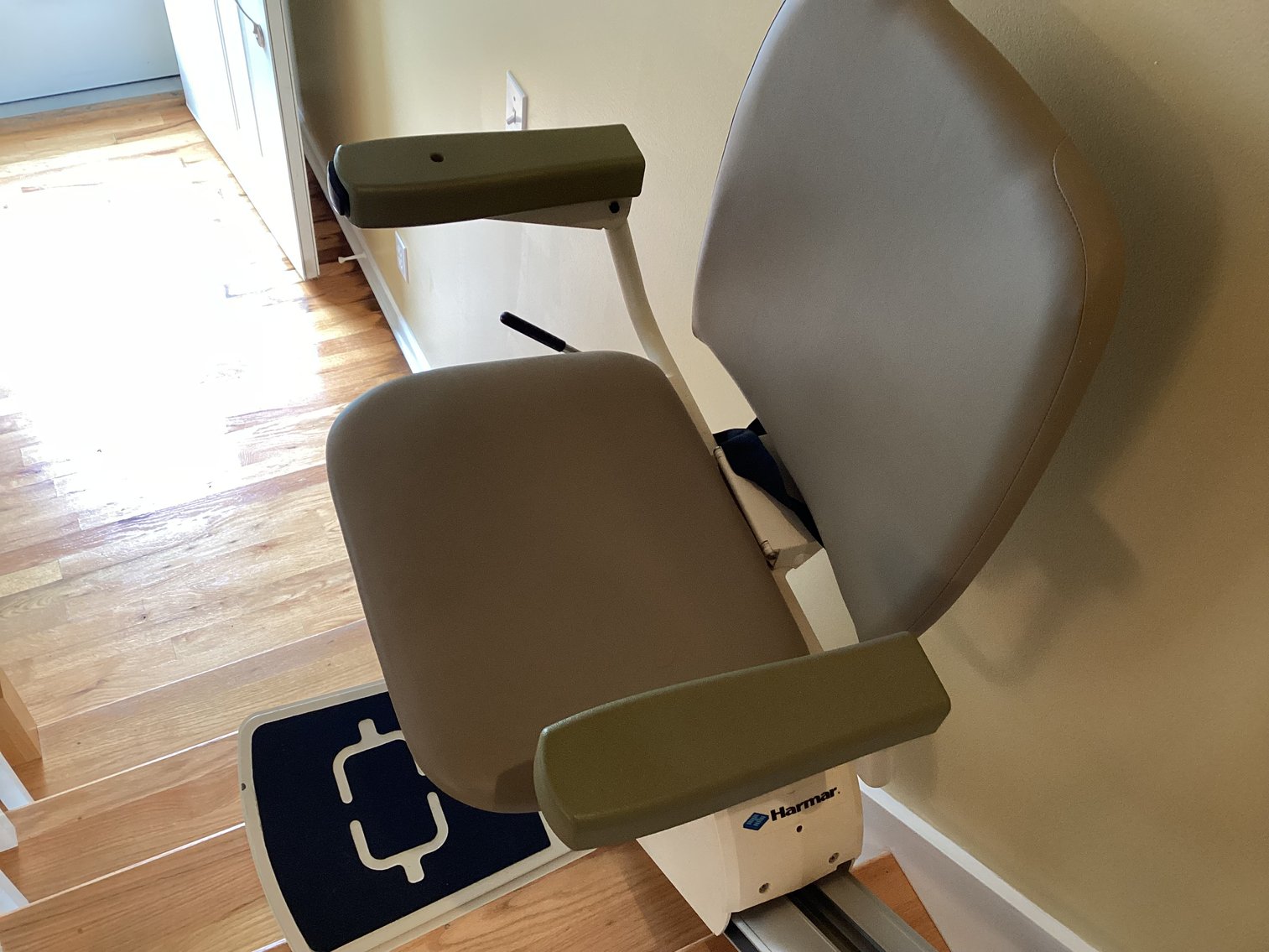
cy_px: 476
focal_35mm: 31
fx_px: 1137
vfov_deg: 45.4
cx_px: 634
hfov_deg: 58.3
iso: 125
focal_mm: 3.3
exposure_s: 1/50
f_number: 2.4
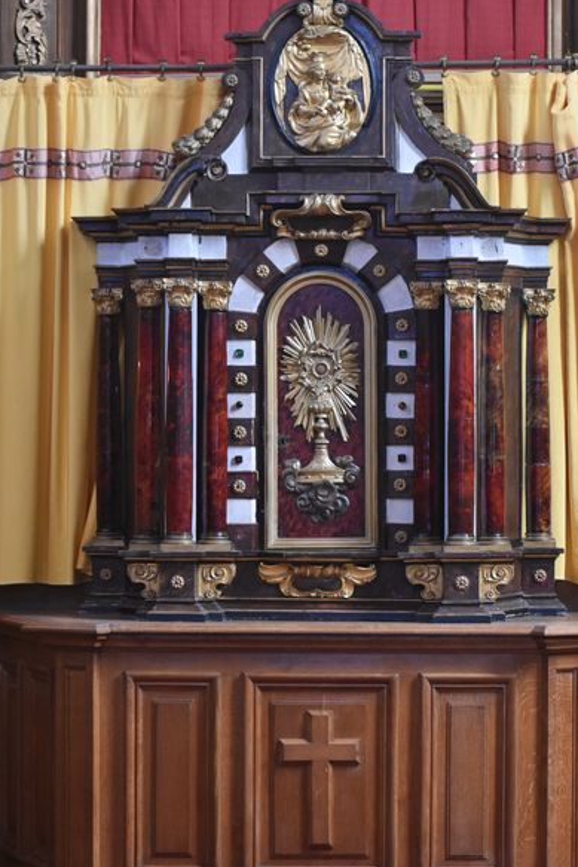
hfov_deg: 10.9
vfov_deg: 16.3
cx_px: 325
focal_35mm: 126
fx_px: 3032
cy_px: 464
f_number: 4.5
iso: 2500
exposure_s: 1/60
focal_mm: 70
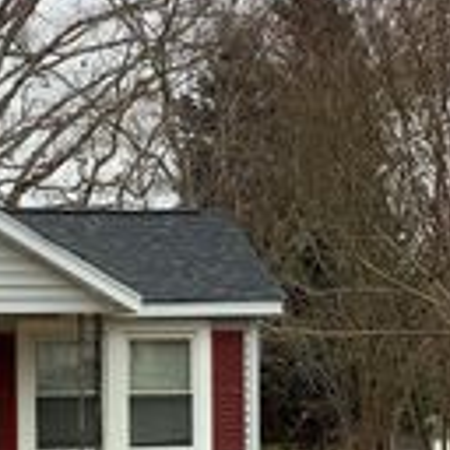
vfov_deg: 16.0
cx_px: 60
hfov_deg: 16.1
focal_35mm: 107
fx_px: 1574
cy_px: 438
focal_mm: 3.3
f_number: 2.4
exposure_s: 1/154
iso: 25
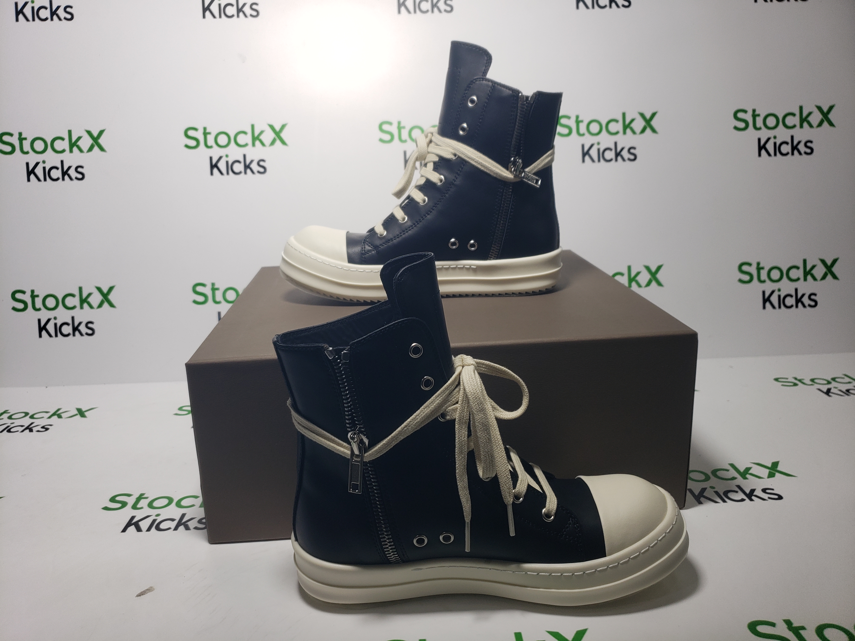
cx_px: 428
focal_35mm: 26
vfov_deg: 53.1
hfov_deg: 67.3
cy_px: 320
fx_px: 642
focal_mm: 4.3
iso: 50
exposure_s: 1/472
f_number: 1.5
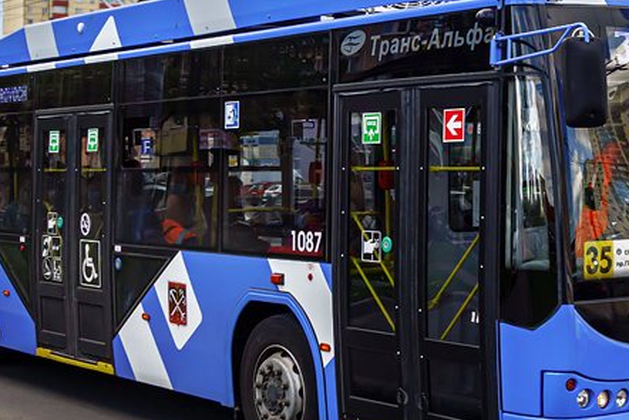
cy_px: 114
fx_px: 1328
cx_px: 441
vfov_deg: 17.9
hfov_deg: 26.4
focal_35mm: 76
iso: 80
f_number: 5
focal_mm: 10.44
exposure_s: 1/320
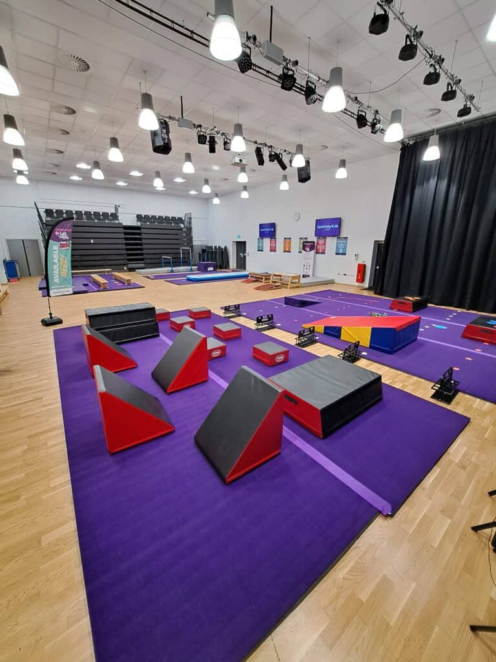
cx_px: 248
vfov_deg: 106.2
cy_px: 331
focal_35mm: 13
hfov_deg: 89.9
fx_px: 248
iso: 80
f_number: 2.2
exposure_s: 1/50
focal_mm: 1.7
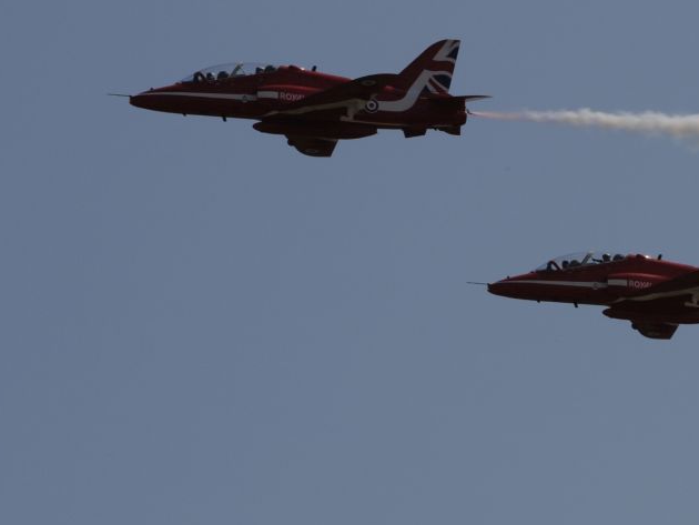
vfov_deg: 3.0
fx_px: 9858
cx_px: 821
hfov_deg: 4.1
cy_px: 358
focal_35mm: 488
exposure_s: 1/800
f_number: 20
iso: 500
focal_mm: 200
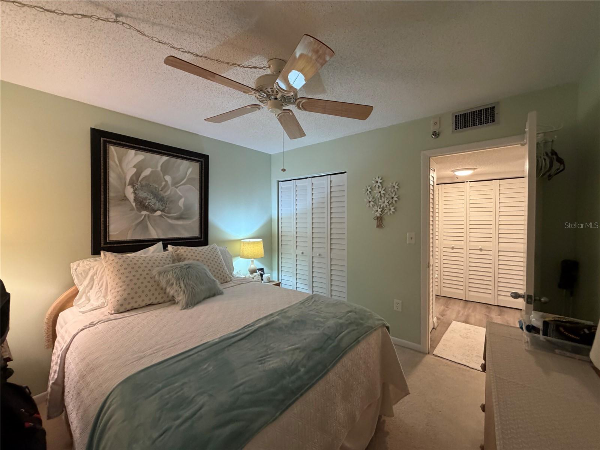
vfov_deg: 85.7
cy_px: 225
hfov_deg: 102.1
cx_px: 300
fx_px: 243
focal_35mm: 14
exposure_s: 1/60
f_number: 2.2
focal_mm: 2.22
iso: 320
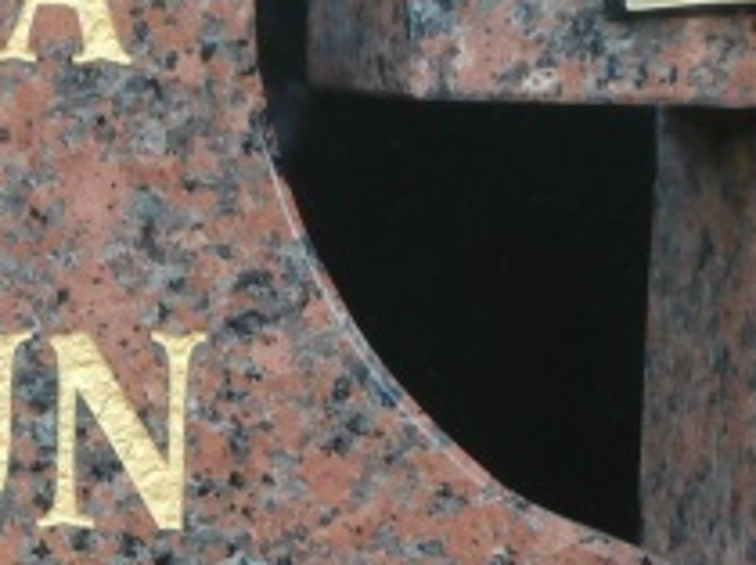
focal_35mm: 174
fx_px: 3796
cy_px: 536
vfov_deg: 8.5
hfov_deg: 11.3
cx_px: 7
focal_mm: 10.11
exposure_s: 1/50
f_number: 4.5
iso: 160
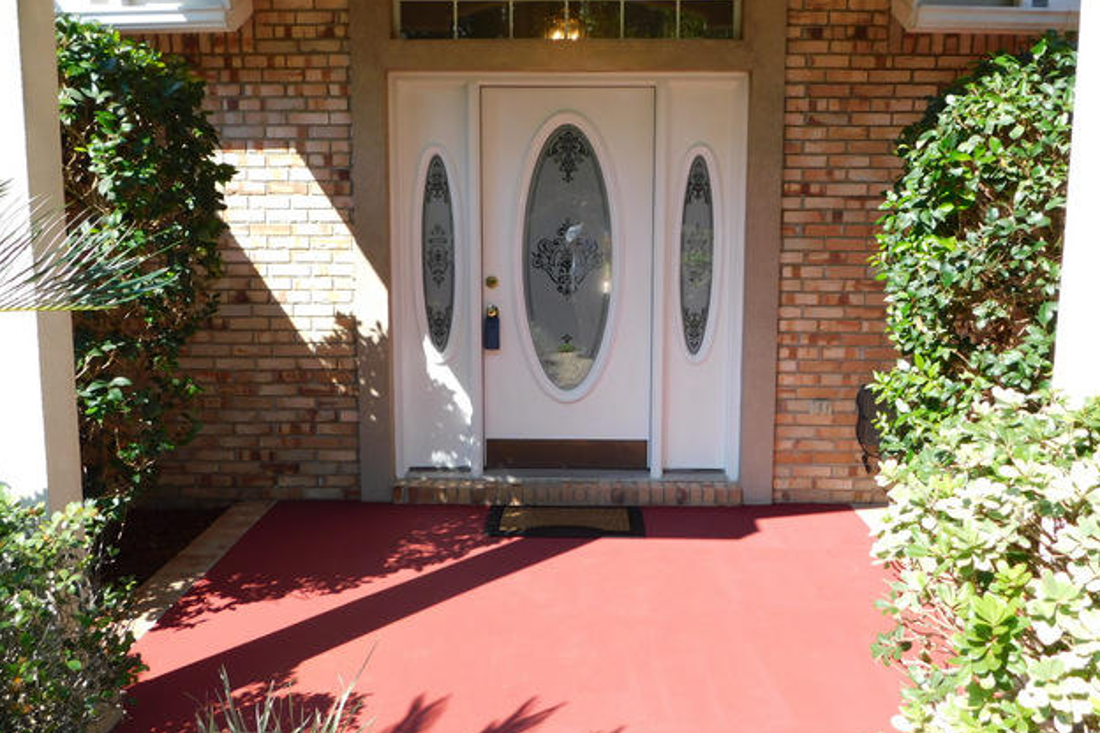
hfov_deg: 58.7
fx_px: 978
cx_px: 559
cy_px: 347
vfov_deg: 41.1
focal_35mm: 32
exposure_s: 1/400
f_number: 3.2
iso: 125
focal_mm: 5.3
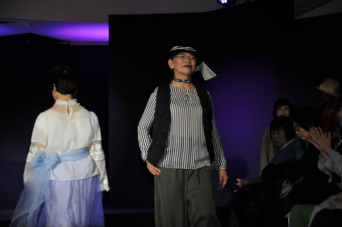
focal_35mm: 85
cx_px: 171
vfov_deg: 16.0
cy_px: 114
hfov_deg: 23.9
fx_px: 807
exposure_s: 1/60
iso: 400
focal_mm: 85
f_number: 5
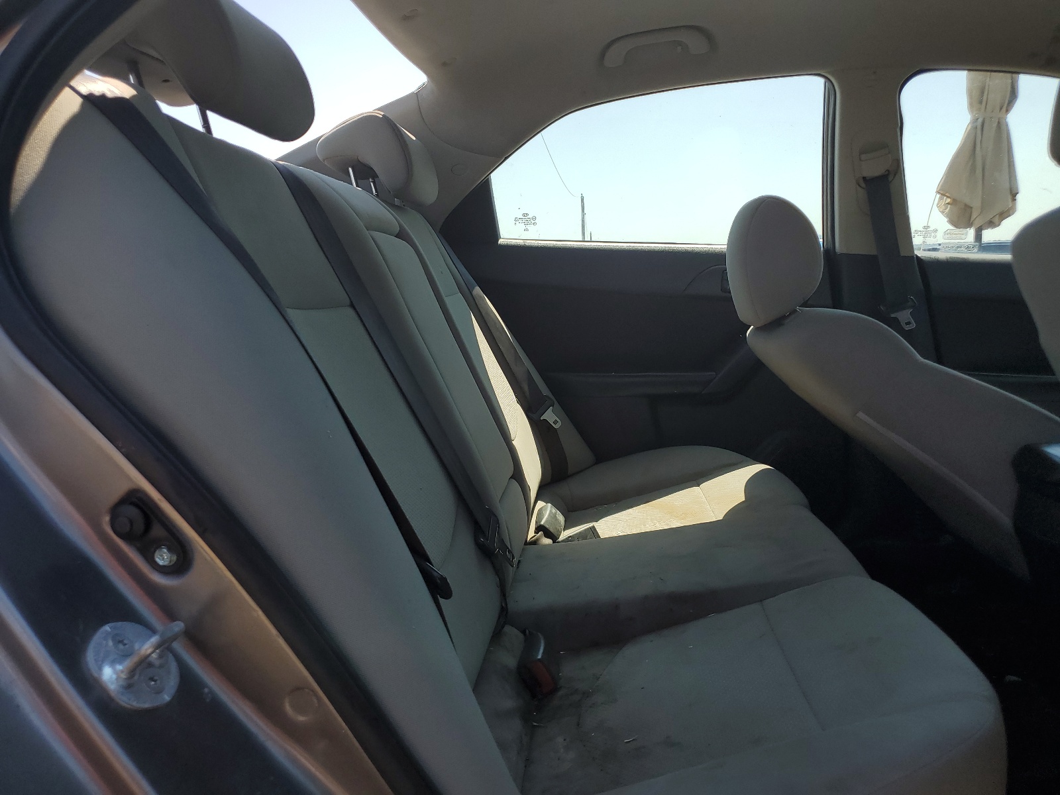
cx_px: 530
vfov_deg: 53.1
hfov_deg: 67.3
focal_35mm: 26
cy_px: 398
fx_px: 796
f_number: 1.5
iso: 50
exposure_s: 1/2000
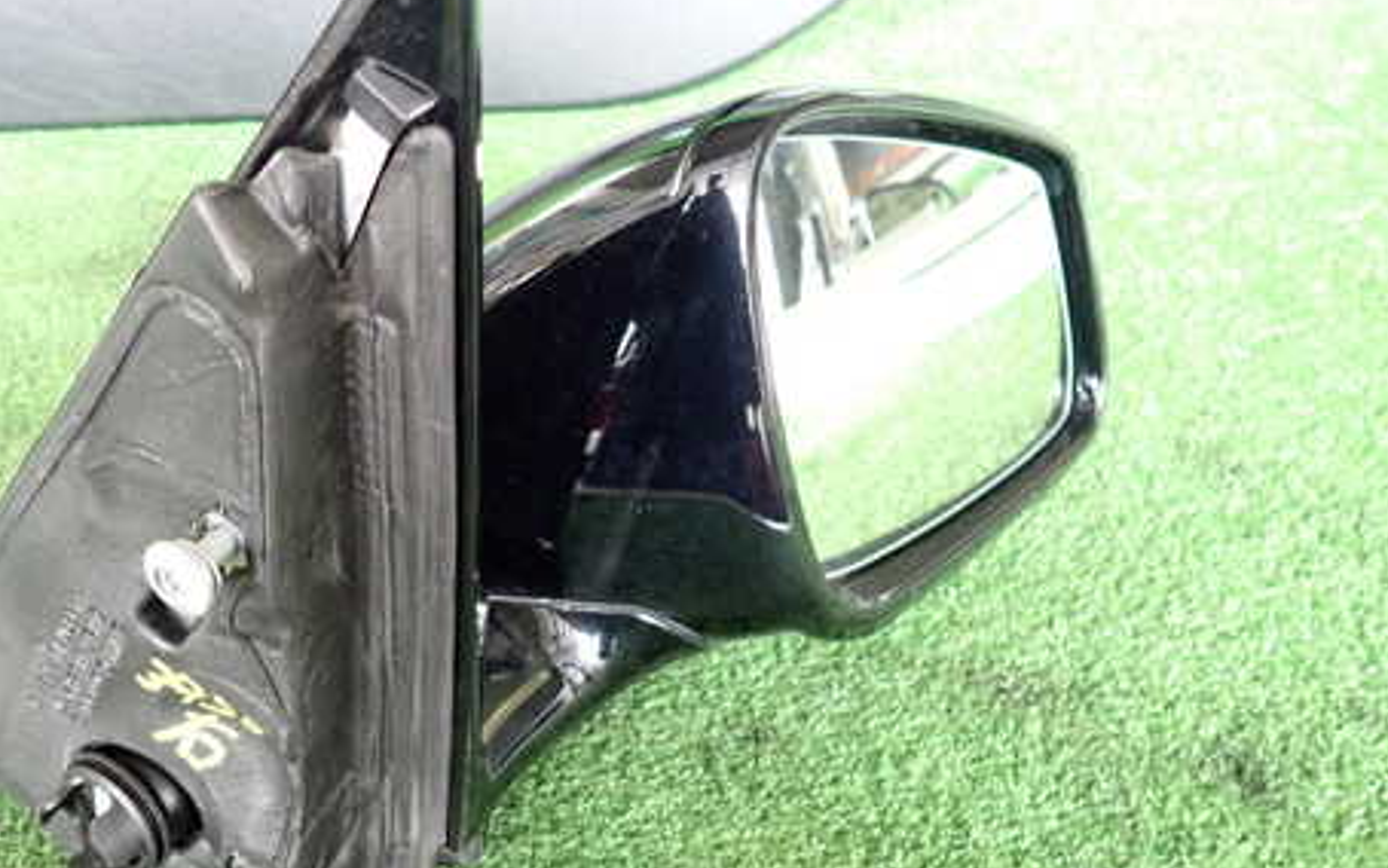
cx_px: 520
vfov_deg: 36.3
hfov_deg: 54.7
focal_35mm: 35
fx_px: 1324
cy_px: 468
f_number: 2
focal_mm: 4.5
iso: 640
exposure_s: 1/30
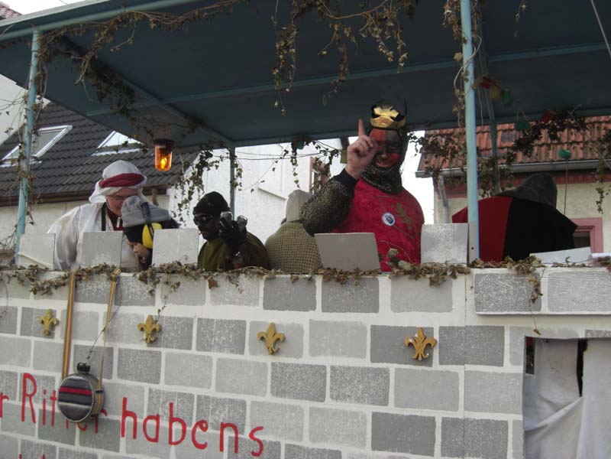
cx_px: 306
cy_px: 230
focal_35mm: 38
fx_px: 671
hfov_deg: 49.0
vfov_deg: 37.7
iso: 80
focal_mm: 7.9
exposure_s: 1/250
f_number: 2.8
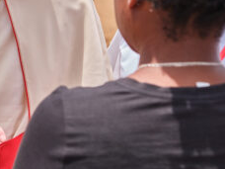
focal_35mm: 108
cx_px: -6
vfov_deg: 13.5
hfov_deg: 17.7
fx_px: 702
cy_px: -7
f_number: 2.5
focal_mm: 23
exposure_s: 1/2000
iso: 125
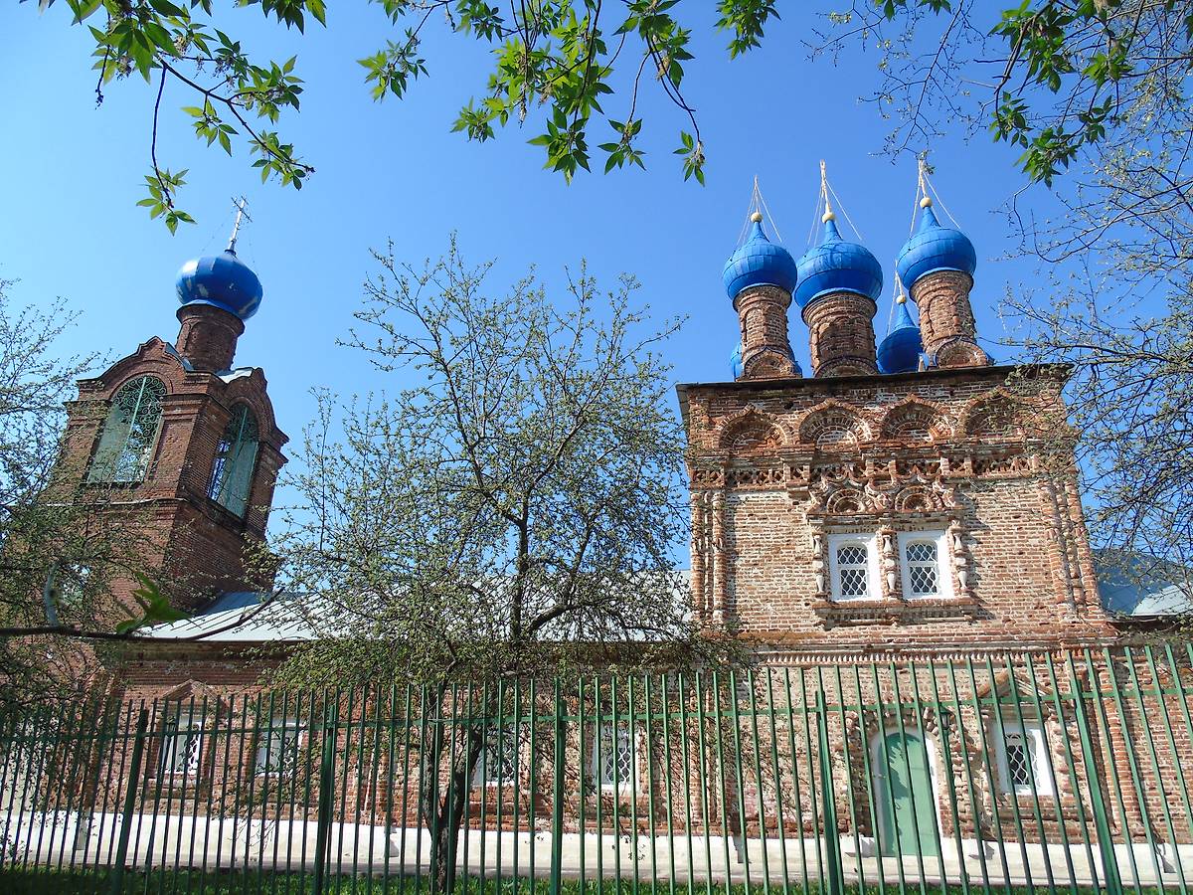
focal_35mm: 25
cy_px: 448
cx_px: 596
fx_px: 862
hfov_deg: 69.4
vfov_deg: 54.9
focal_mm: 4.4
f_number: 3.4
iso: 80
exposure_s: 1/640
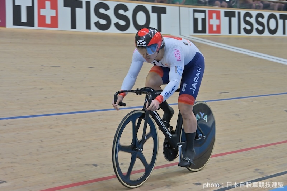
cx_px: 144
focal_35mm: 89
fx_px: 709
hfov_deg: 22.9
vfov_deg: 15.4
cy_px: 96
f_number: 9
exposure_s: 1/500
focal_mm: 89
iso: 1600
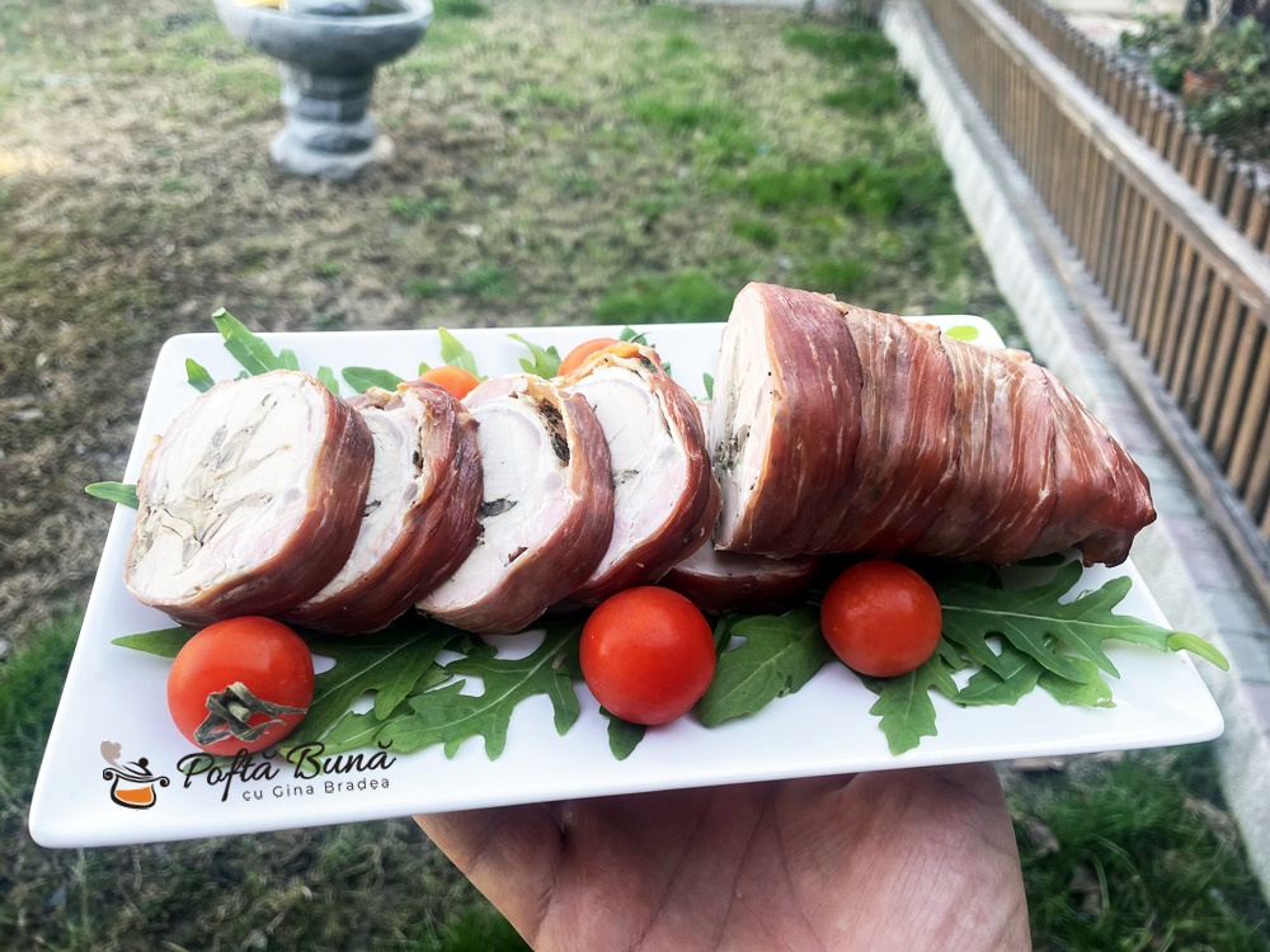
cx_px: 635
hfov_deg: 67.3
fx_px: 954
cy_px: 476
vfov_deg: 53.1
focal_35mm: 26
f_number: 1.6
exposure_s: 1/134
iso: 32
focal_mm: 4.2
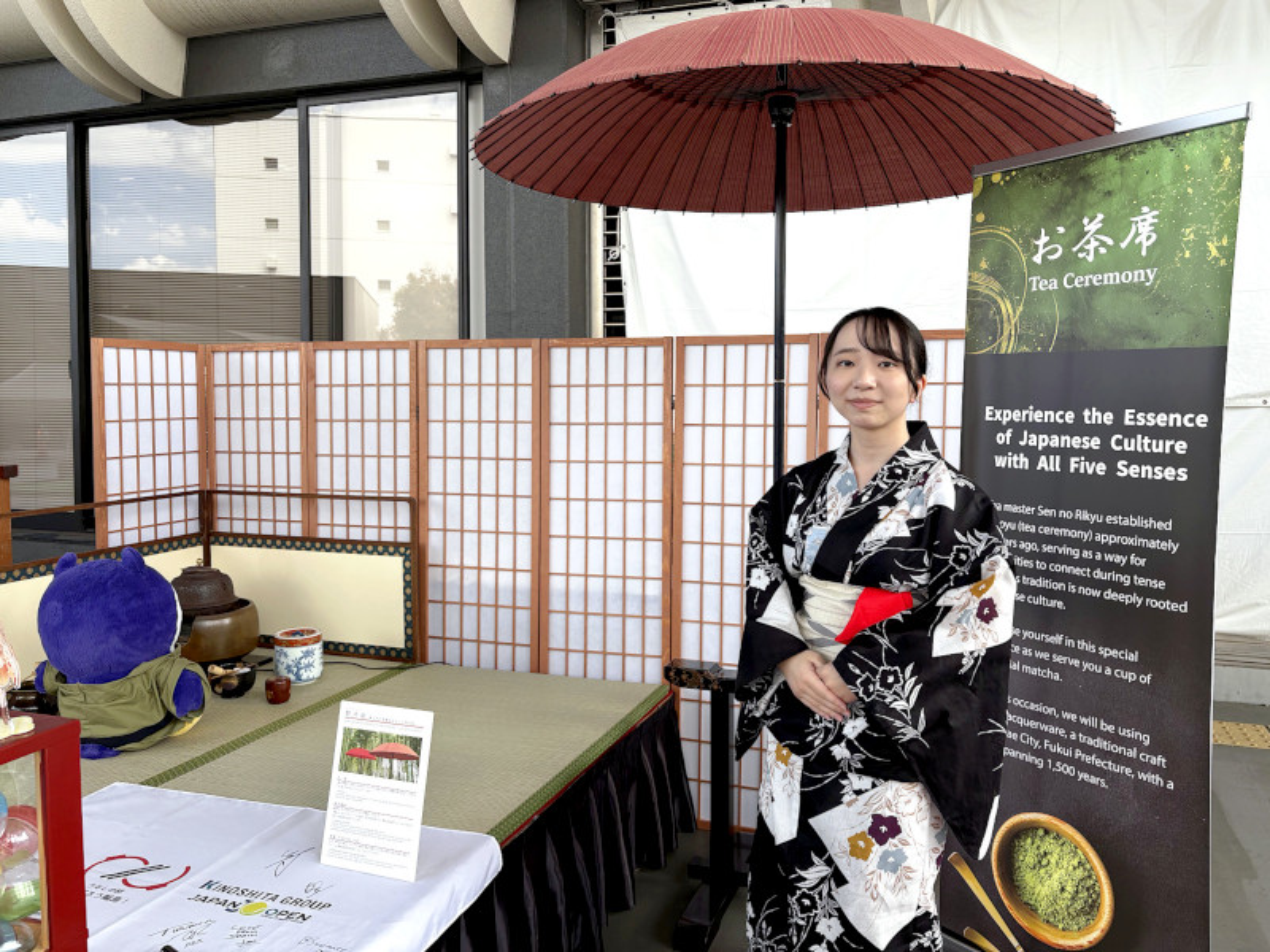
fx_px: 954
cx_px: 635
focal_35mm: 26
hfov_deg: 67.3
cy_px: 476
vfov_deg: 53.1
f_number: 1.6
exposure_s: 1/388
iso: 50
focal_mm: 5.96
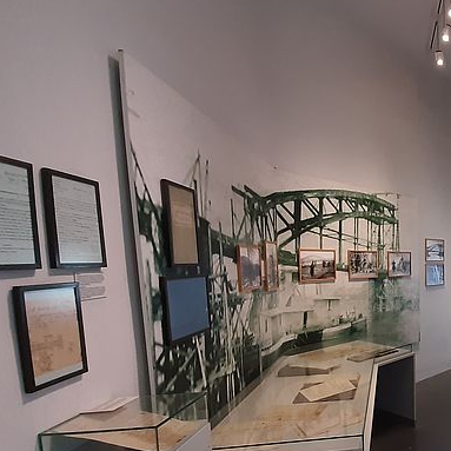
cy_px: 309
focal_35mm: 24
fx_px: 354
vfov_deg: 63.0
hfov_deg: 50.2
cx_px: 467
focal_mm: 1.42
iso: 200
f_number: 2.2
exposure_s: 1/25
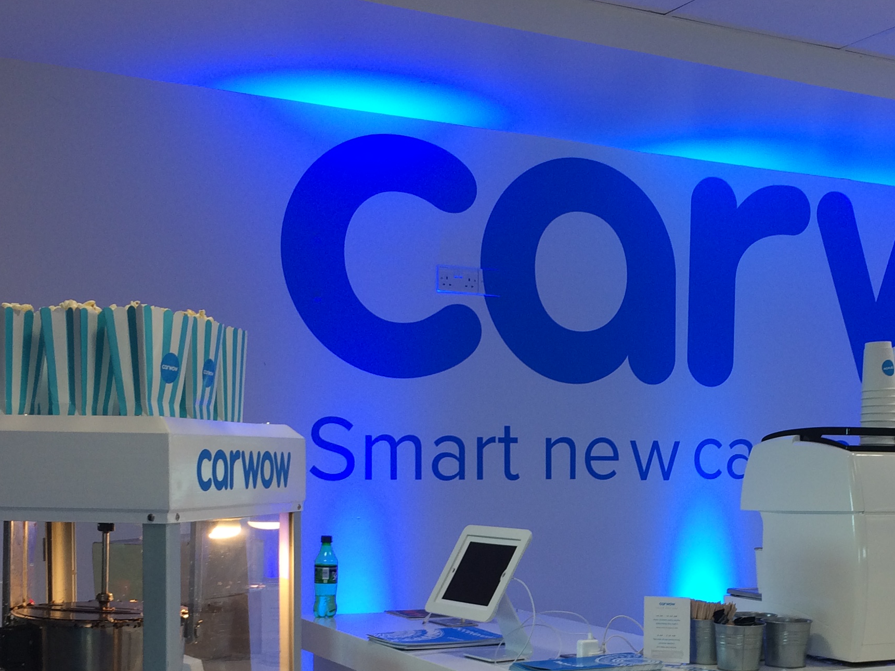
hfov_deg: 34.4
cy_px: 541
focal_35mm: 55
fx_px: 1422
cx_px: 646
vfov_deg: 26.1
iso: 40
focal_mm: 4.15
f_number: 2.2
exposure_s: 1/50
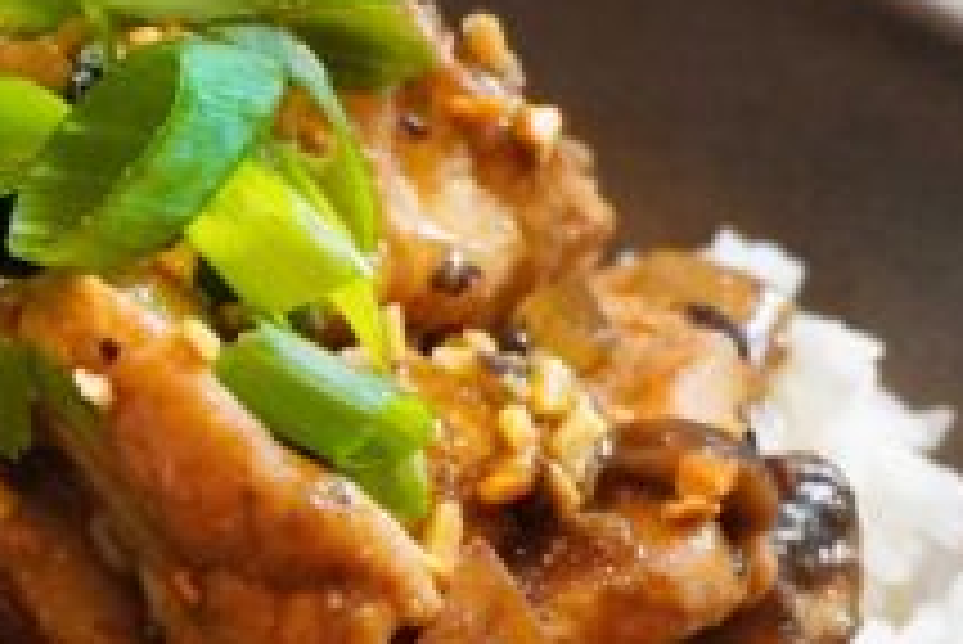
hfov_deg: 9.5
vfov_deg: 6.4
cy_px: 680
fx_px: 5771
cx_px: -58
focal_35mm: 216
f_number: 5.6
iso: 4000
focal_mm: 45
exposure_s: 1/160
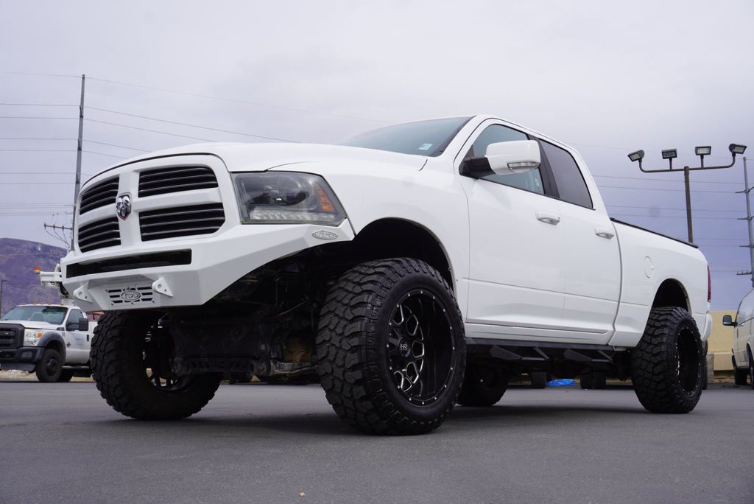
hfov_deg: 49.5
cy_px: 252
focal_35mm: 39
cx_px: 377
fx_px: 817
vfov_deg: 34.3
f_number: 10
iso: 100
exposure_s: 1/125
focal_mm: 26
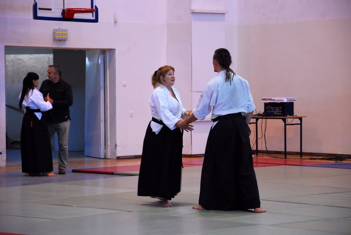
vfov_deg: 10.0
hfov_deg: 14.8
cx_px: 176
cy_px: 118
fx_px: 1347
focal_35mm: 138
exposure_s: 1/50
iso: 800
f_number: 5.6
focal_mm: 92
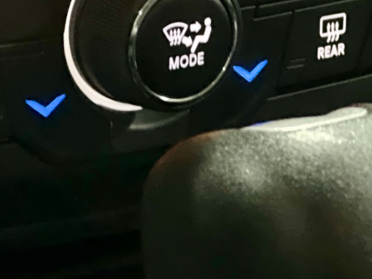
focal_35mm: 217
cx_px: 57
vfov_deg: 6.8
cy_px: -21
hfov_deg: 9.1
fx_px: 2332
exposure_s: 1/15
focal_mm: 9
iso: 2000
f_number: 2.8
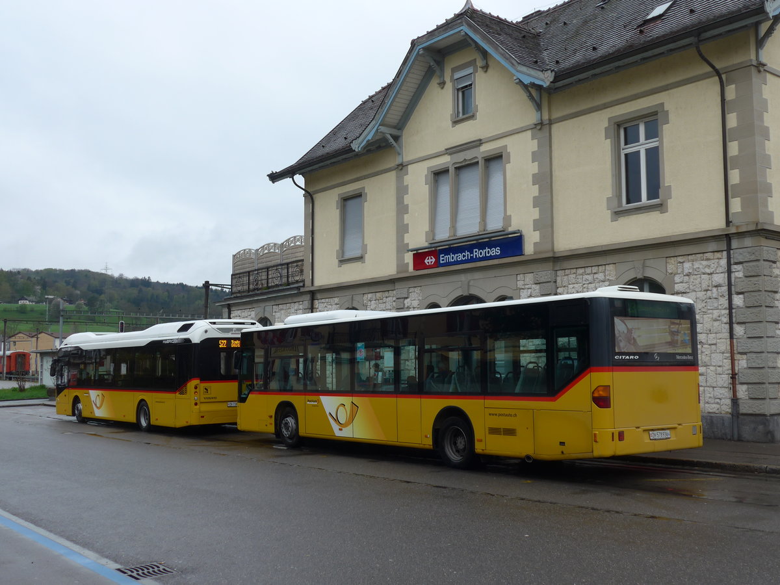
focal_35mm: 39
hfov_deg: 47.9
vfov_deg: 36.8
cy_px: 292
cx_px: 390
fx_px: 879
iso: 80
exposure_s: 1/400
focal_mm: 8
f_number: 2.8
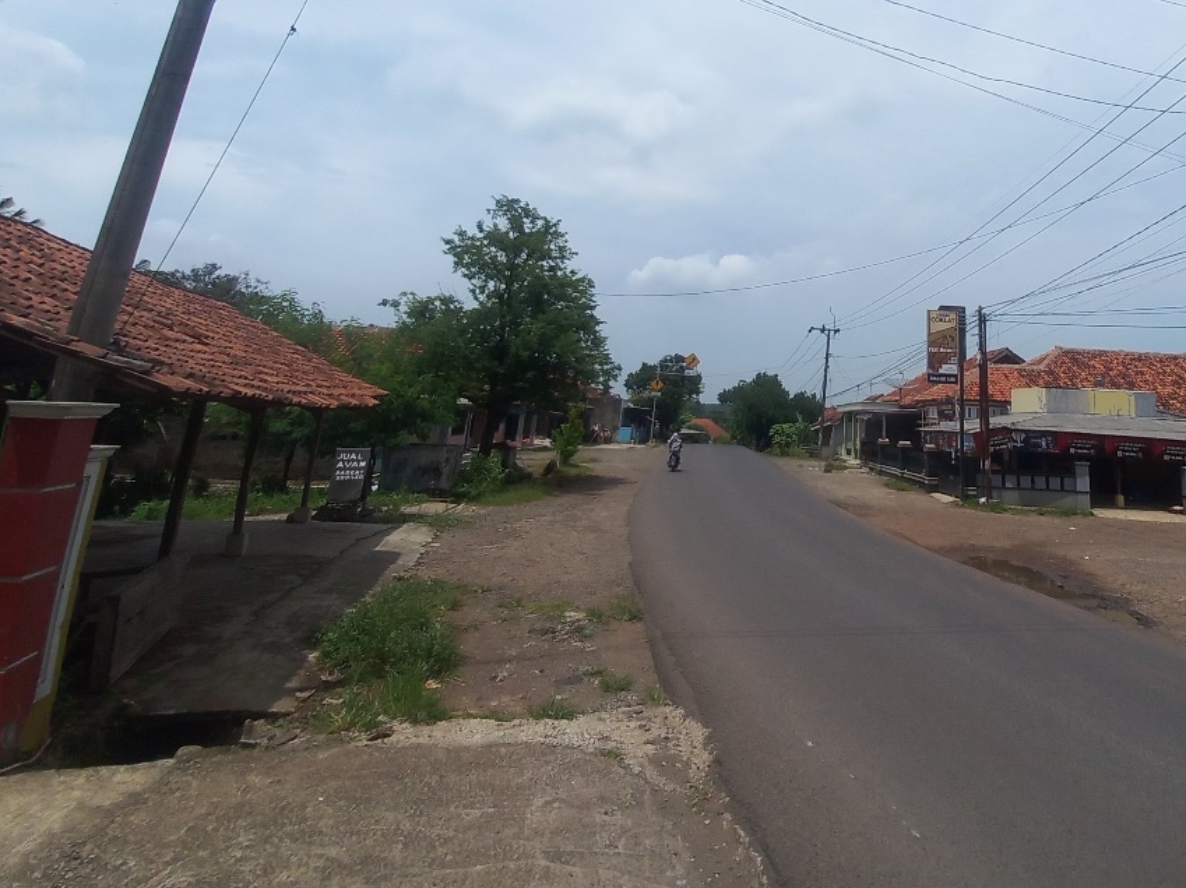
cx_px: 814
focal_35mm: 20
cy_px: 248
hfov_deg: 78.4
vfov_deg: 63.0
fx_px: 685
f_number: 2.2
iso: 40
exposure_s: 1/2463
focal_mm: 1.42
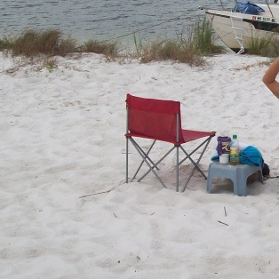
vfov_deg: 21.3
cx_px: 258
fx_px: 739
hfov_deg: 20.9
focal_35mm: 81
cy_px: 84
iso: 80
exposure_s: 1/281
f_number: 4.8
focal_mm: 6
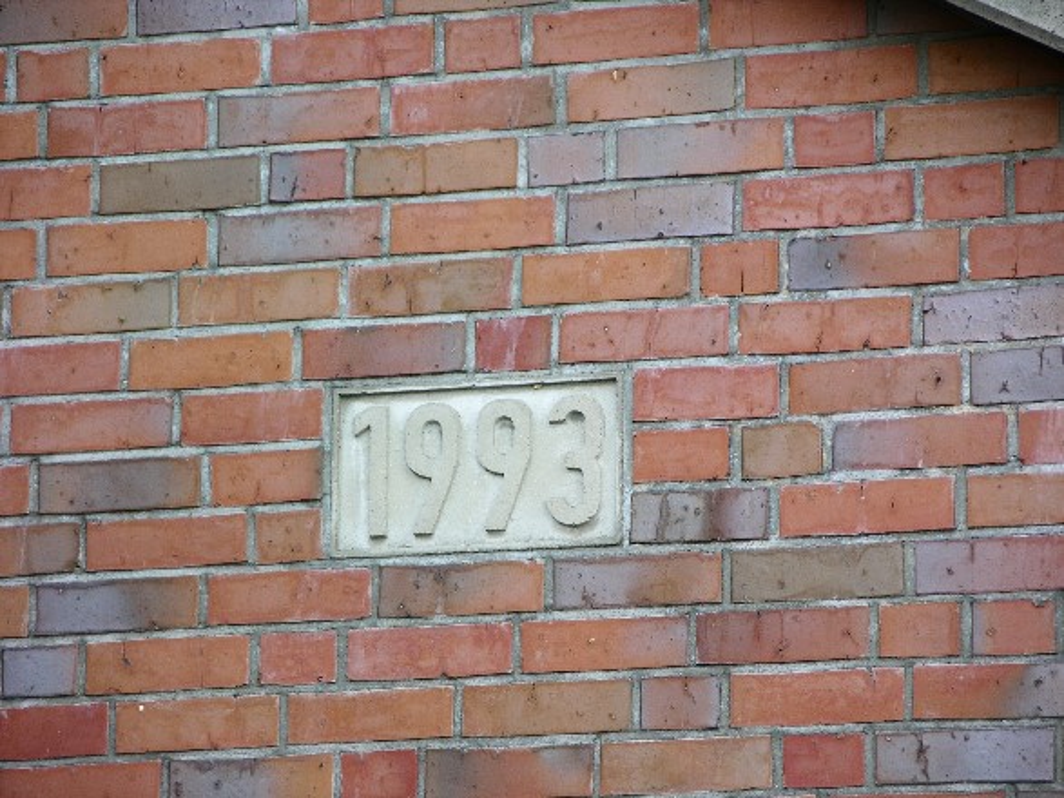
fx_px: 8297
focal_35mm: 270
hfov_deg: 7.3
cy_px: 399
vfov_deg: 5.5
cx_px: 532
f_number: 4.2
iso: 50
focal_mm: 67.7
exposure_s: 1/53.8
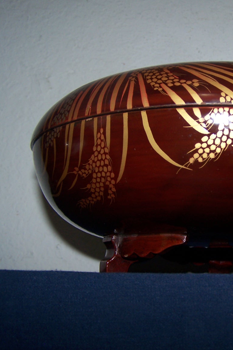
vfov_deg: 37.5
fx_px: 514
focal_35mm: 53
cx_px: 216
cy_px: 175
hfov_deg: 24.7
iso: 80
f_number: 2.8
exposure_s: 1/60
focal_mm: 6.3
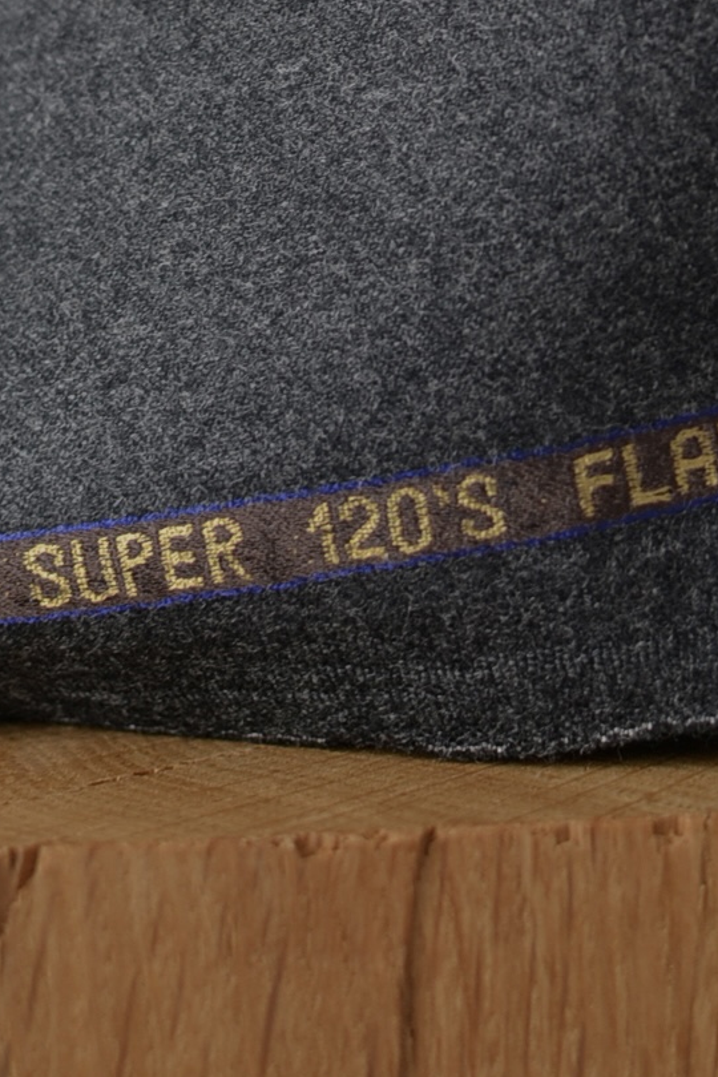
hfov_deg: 9.2
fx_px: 4470
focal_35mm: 149
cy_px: -183
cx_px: 392
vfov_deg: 13.4
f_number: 3.5
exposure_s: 1/30
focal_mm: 35
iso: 180
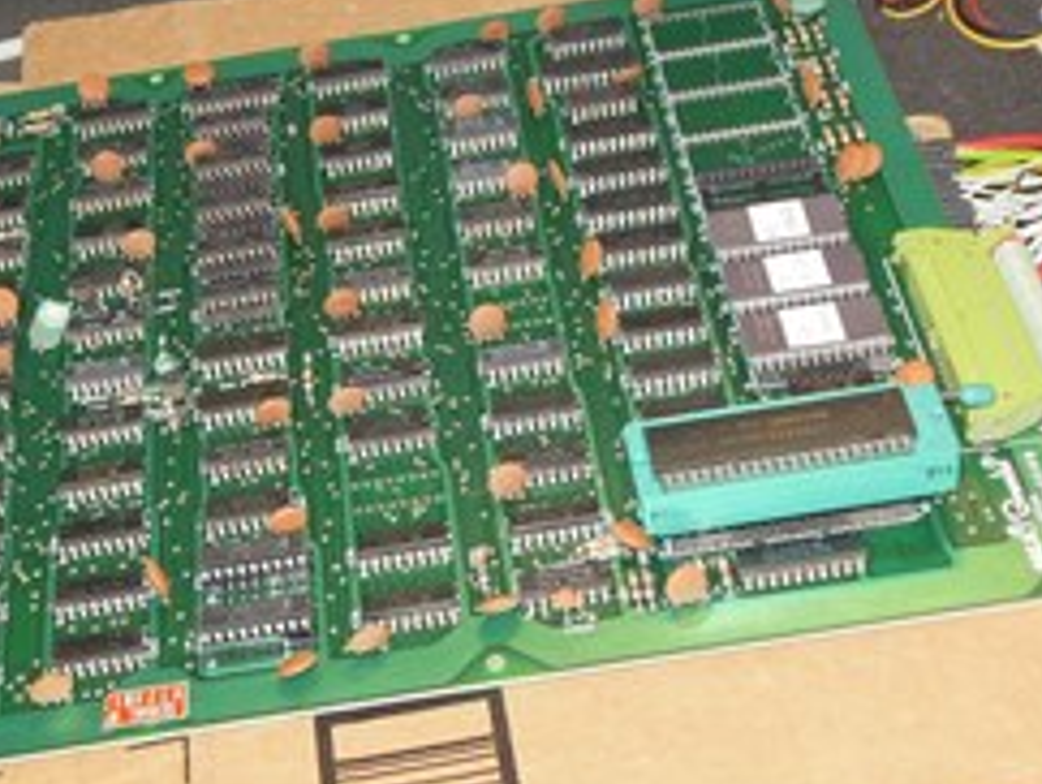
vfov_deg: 23.8
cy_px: 177
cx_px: 392
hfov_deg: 31.5
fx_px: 1838
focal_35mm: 61
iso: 200
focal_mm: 6
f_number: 3.5
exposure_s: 1/30
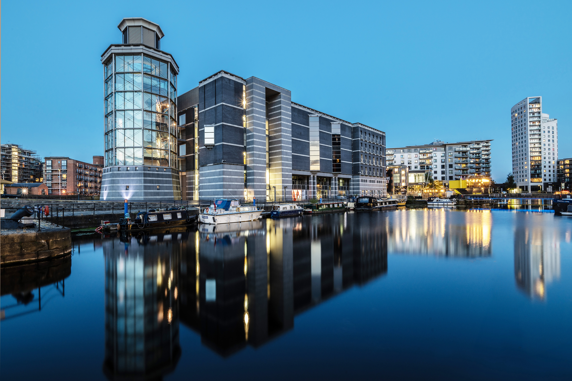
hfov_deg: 90.0
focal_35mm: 18
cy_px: 190
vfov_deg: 67.4
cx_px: 286
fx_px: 286
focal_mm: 18
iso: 100
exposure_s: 30
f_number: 14
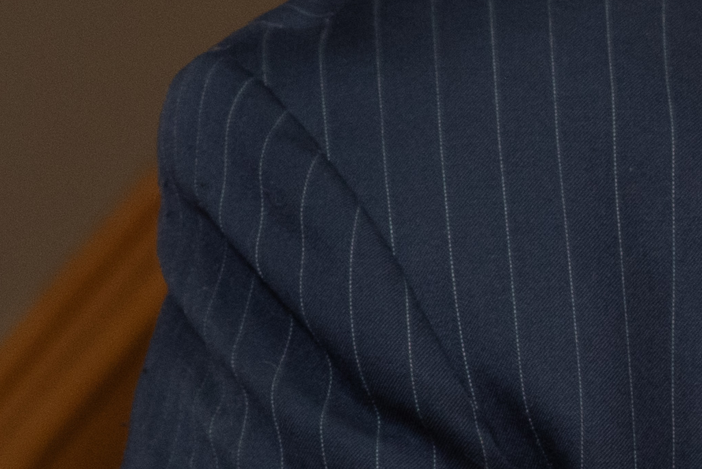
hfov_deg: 3.3
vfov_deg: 2.3
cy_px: 17
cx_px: 2069
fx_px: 11882
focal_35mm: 609
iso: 400
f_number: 8
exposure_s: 1/50
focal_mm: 85
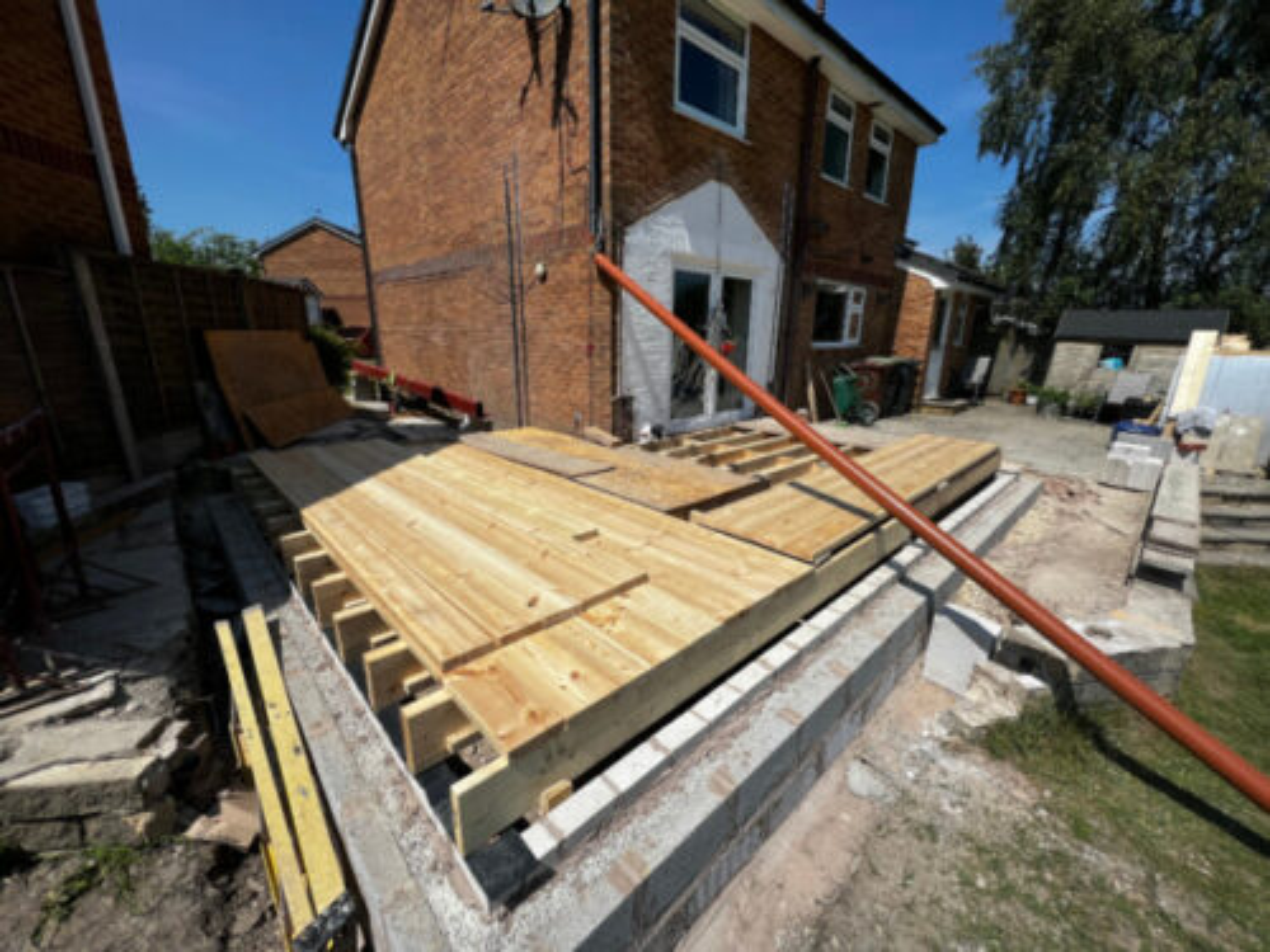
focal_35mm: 13
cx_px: 635
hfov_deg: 106.2
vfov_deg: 89.9
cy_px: 476
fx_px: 477
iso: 32
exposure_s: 1/3215
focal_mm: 1.57
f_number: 1.8
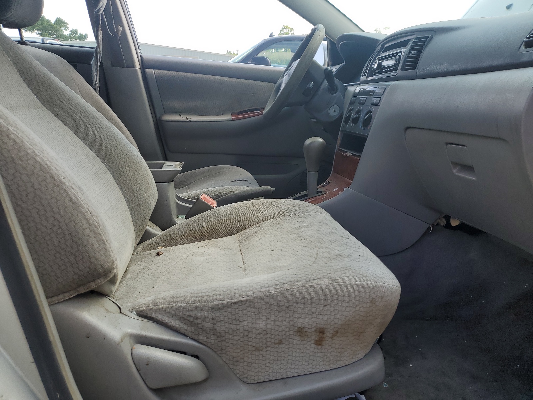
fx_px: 400
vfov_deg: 53.1
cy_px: 200
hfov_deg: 67.3
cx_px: 266
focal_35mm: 26
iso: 50
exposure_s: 1/833
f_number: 1.5
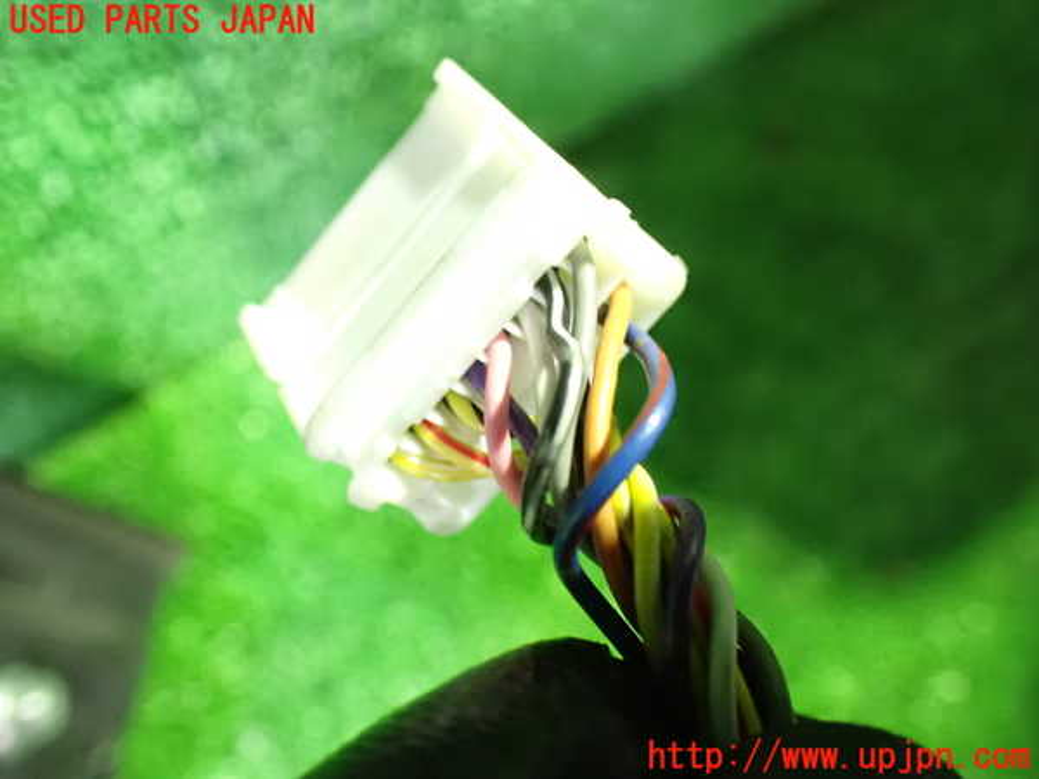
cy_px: 390
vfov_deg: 46.8
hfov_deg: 60.0
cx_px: 520
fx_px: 900
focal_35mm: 30
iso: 1600
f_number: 2.3
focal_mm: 5.4
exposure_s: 1/20
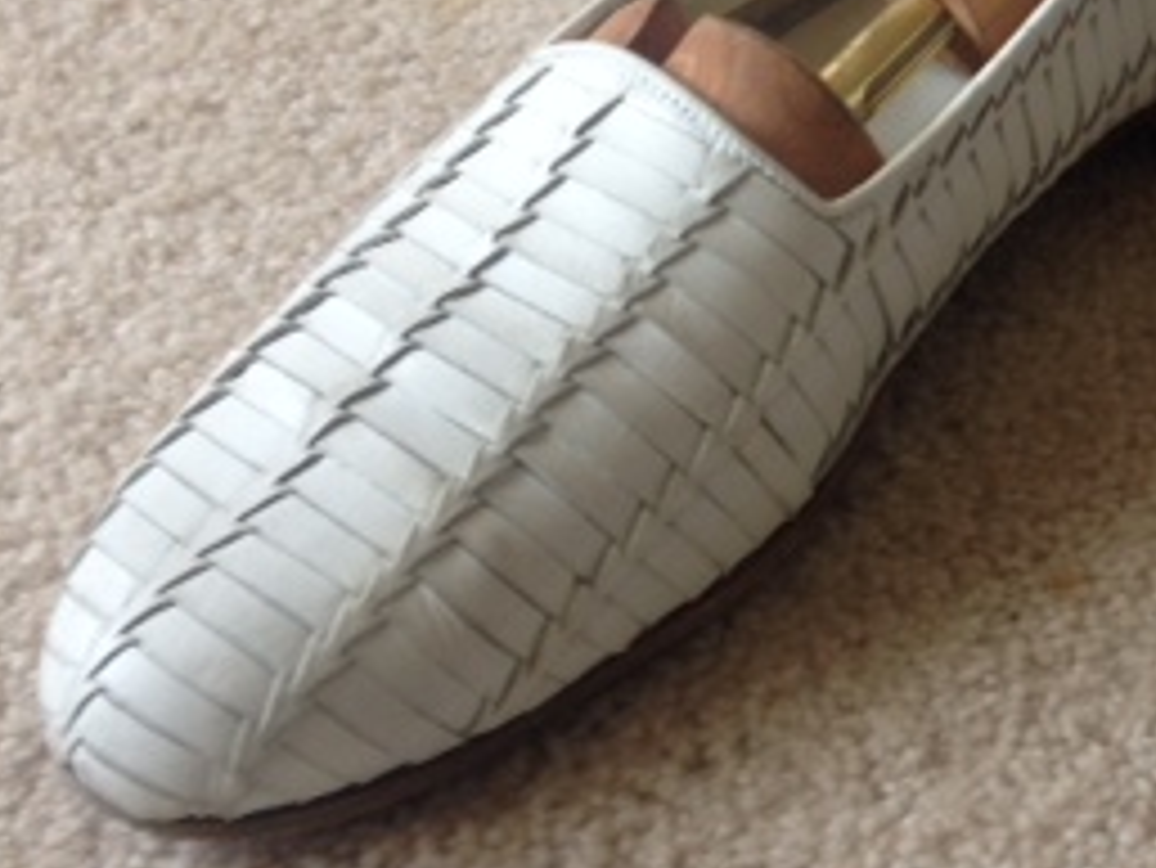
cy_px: 126
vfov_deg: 16.8
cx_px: 1264
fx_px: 2907
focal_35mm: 87
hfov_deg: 21.4
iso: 50
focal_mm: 4.28
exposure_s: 1/20
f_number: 2.4
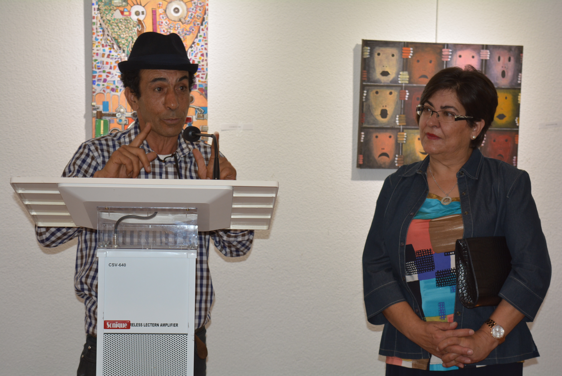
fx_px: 1125
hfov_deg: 28.1
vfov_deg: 19.0
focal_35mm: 72
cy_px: 188
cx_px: 281
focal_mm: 48
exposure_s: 1/60
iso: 450
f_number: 5.3
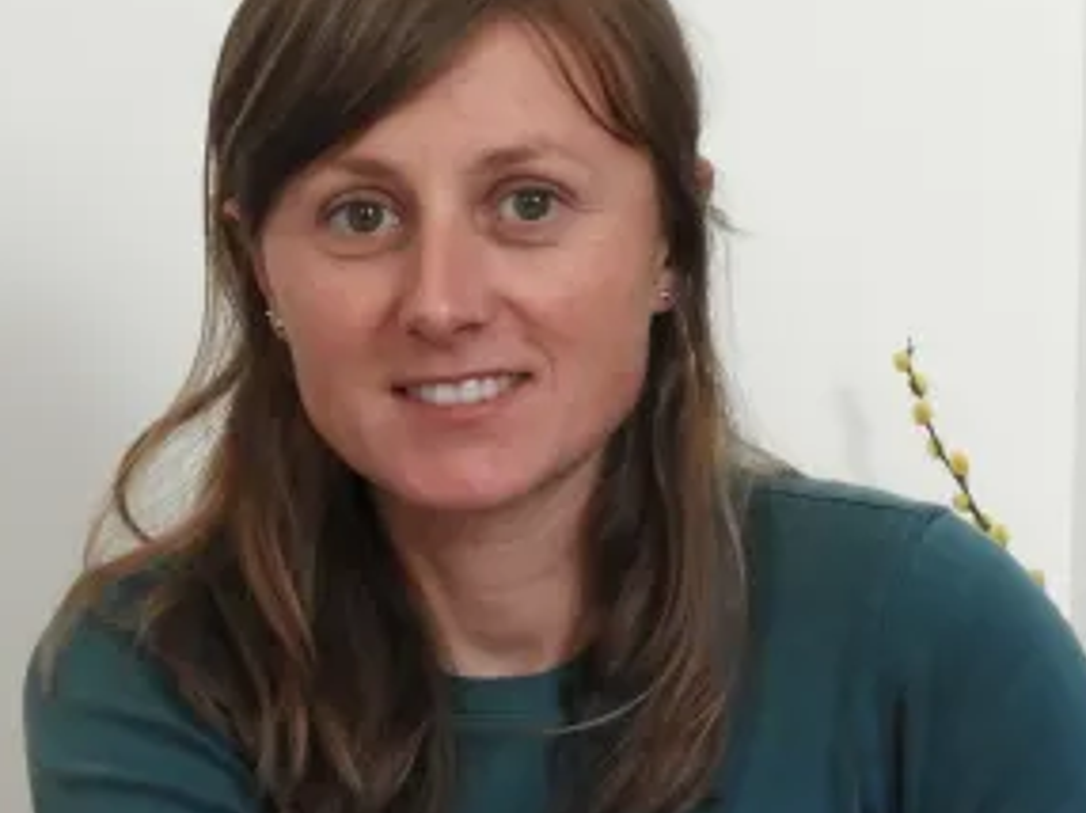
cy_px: 334
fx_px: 1755
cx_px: 528
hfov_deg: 34.4
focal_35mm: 56
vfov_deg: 26.0
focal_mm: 7.2
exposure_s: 1/20
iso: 400
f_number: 3.8
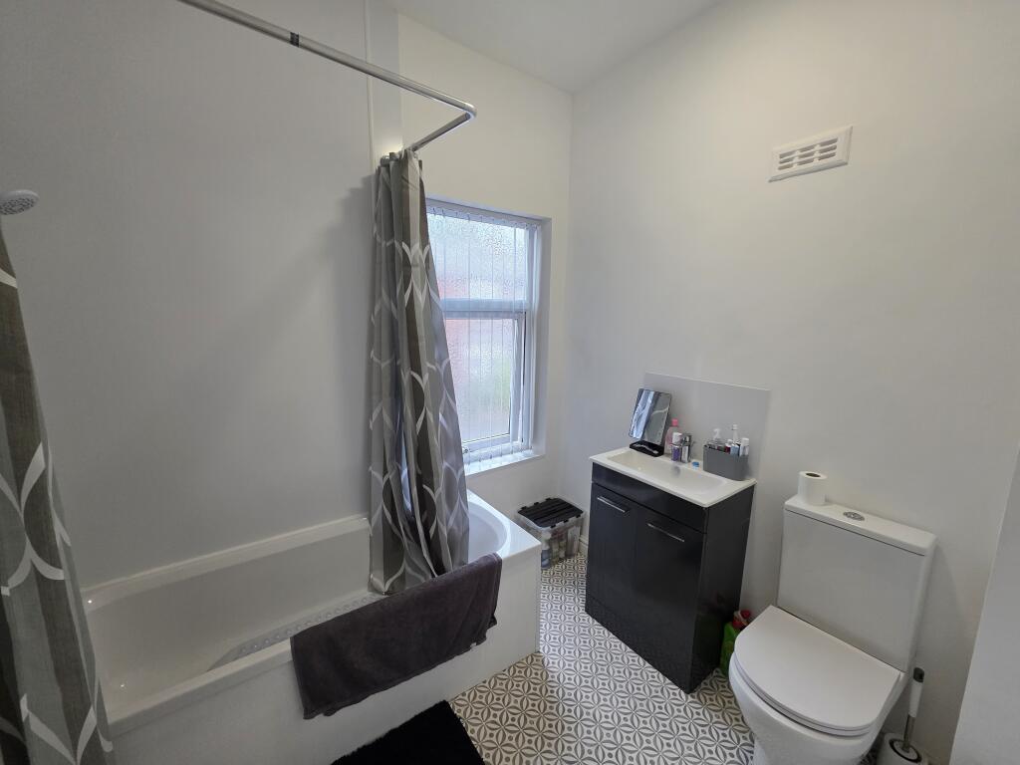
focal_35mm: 13
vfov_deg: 89.9
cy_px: 382
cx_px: 510
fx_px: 383
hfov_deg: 106.2
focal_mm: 2.2
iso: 250
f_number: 1.9
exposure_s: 1/120
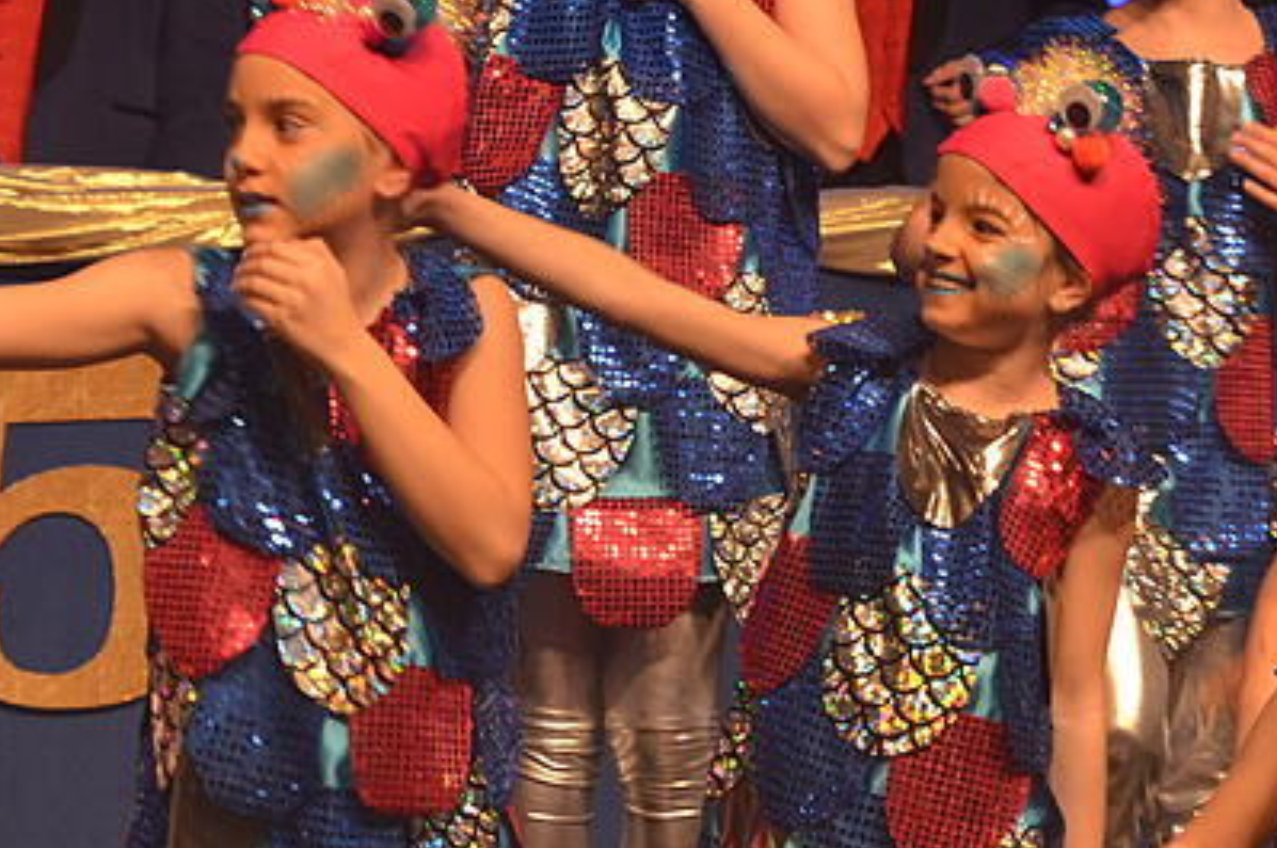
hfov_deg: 11.2
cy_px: 418
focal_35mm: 183
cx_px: 1055
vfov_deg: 7.5
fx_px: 6483
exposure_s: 1/60
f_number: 4
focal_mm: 52
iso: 800
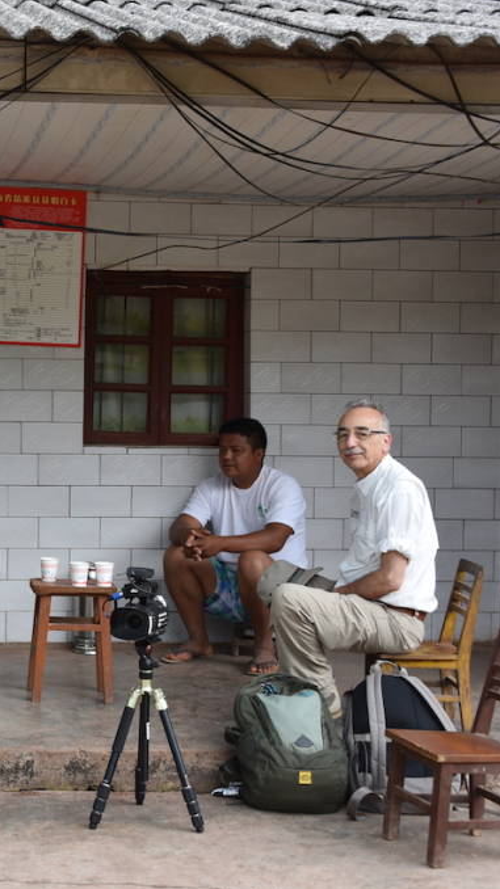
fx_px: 1344
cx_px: -43
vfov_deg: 36.6
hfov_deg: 20.2
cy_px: 443
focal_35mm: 57
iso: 400
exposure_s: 1/160
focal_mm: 36
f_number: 6.3
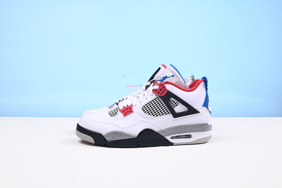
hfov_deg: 48.4
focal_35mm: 40
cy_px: 94
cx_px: 141
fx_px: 313
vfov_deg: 33.4
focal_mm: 40
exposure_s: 1/2
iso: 100
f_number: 16
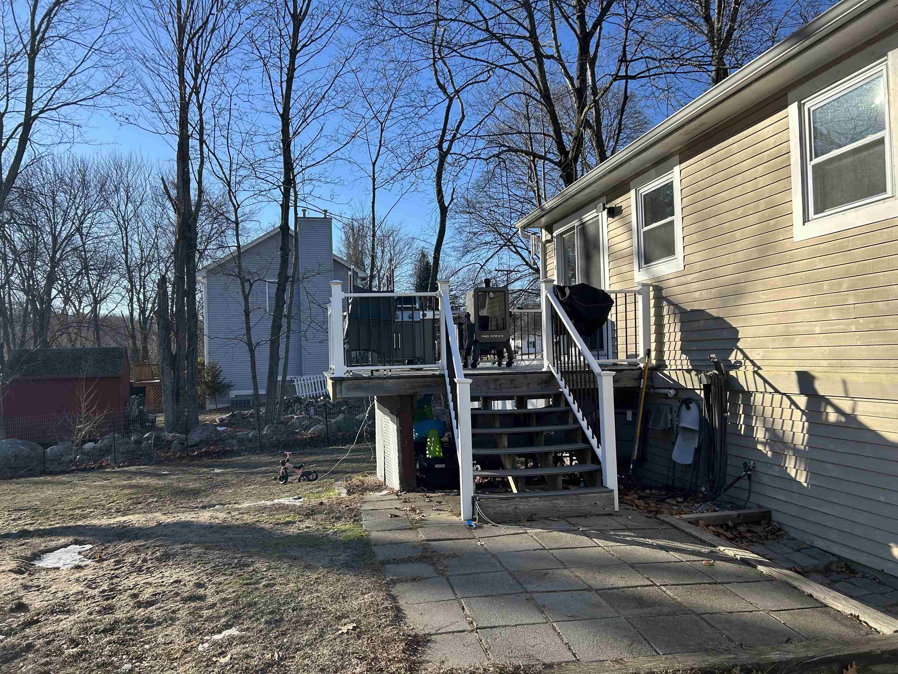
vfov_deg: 53.1
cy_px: 337
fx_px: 674
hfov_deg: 67.3
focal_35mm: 26
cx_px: 449
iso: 50
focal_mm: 5.7
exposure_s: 1/2353
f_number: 1.5
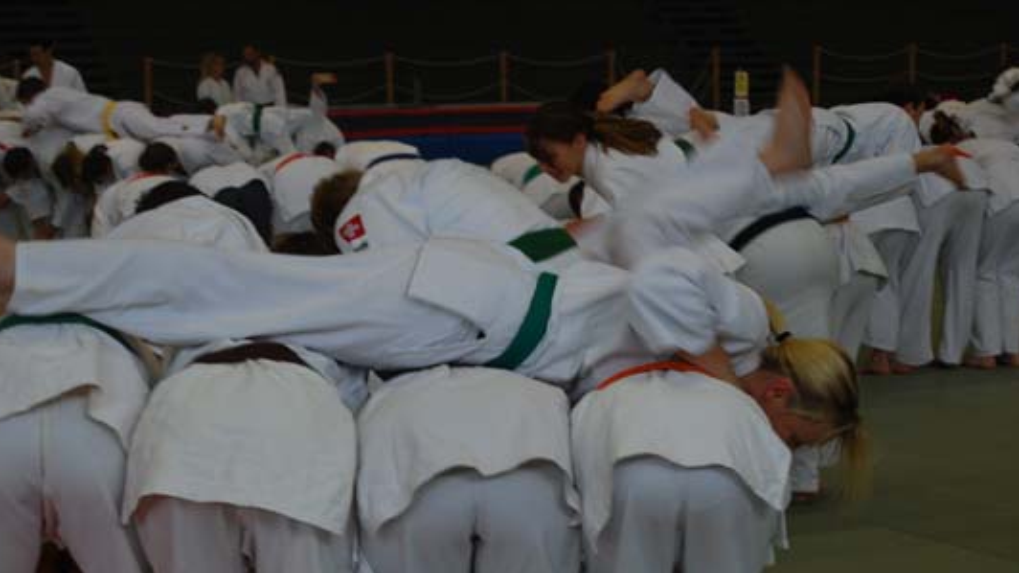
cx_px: 513
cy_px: 364
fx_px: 2636
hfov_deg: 21.9
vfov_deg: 12.4
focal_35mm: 98
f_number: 5.6
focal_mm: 55
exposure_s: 1/50
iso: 200
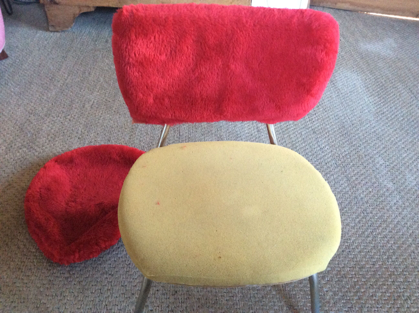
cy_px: 156
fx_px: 387
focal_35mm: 32
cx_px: 210
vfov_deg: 44.1
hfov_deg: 56.9
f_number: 2.4
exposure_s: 1/17
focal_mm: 3.3
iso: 320
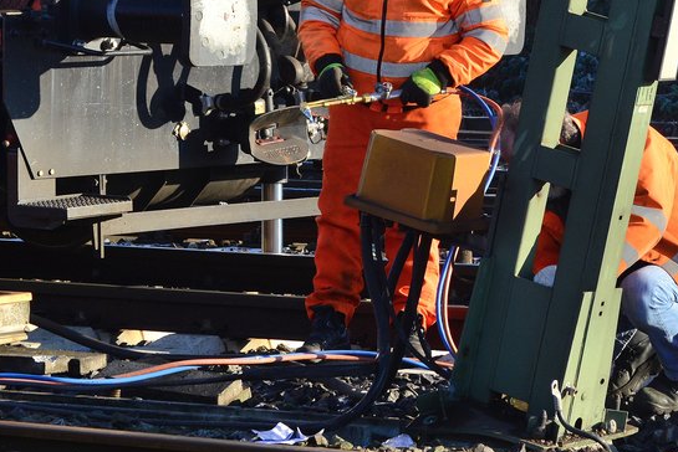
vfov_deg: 6.9
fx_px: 3731
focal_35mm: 198
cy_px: 79
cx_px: 578
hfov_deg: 10.3
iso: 320
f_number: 6.3
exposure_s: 1/640
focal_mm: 60
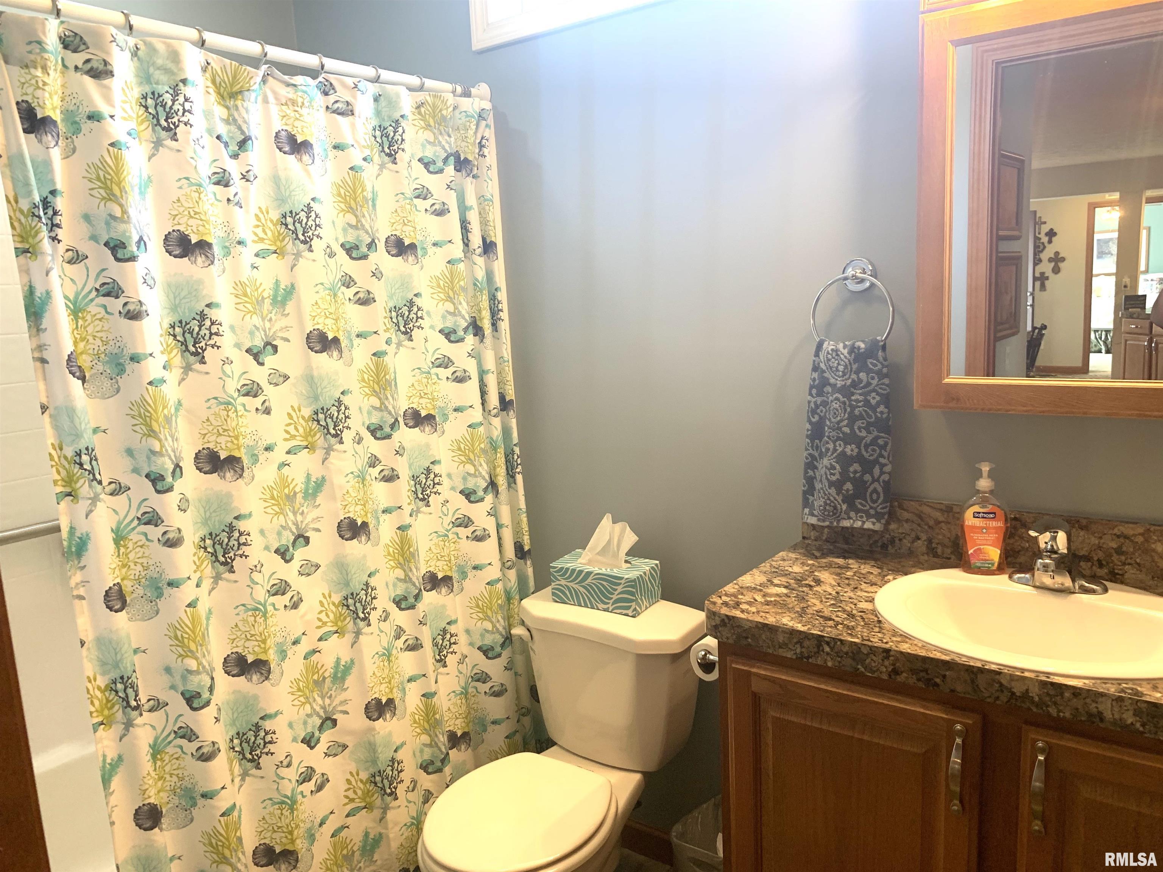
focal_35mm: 26
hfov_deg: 67.3
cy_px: 436
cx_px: 582
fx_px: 874
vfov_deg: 53.1
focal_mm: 4.25
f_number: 1.8
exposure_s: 1/60
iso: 100
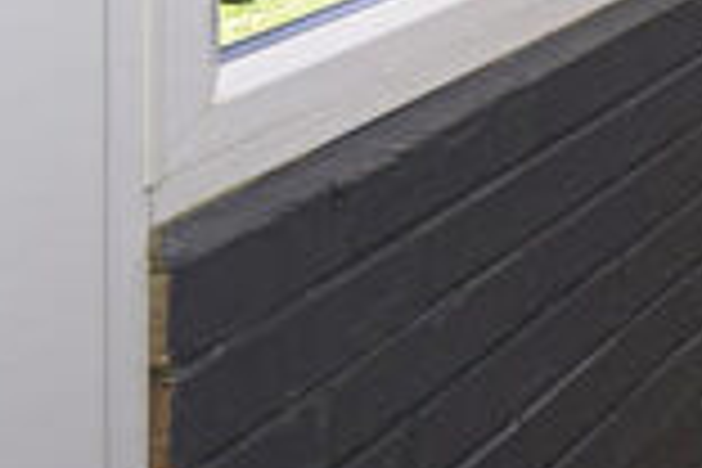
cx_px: 1557
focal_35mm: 63
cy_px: -394
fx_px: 1228
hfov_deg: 16.9
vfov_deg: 17.3
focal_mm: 14
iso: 400
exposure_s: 1/160
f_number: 7.1
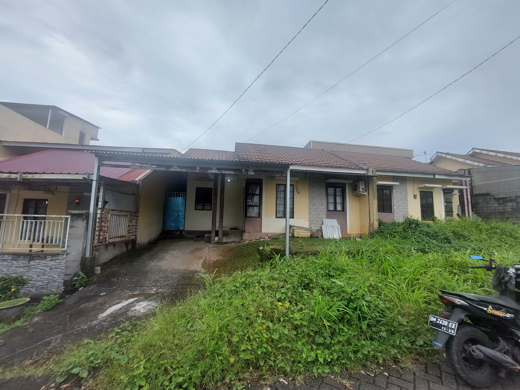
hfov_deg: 106.2
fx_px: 195
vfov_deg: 89.9
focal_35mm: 13
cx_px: 260
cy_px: 195
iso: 50
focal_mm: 1.74
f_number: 2.2
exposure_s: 1/459
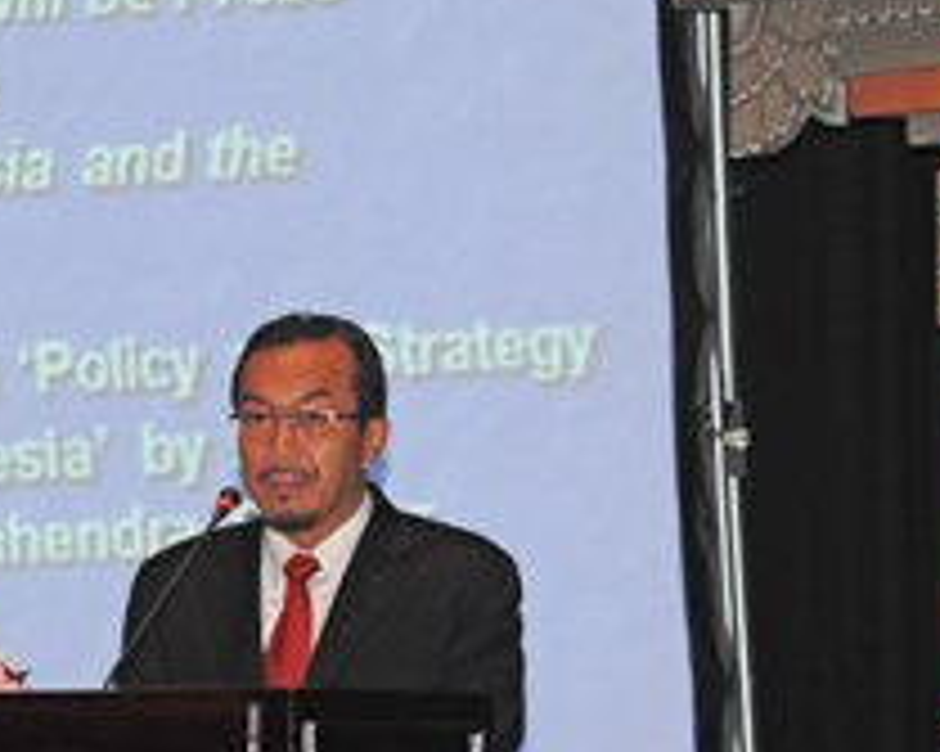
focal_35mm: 403
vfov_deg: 3.8
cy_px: 531
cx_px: 432
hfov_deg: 4.8
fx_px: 11206
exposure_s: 1/40
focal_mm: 200
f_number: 5
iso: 400
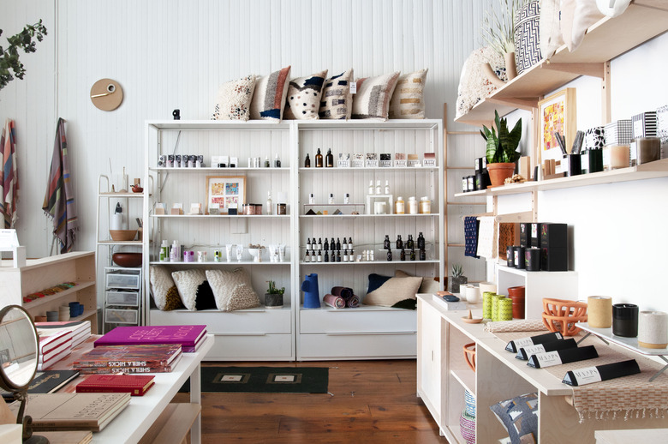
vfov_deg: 43.5
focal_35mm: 30
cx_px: 334
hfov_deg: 62.0
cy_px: 222
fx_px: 556
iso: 250
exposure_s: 1/1.67
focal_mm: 20
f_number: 13
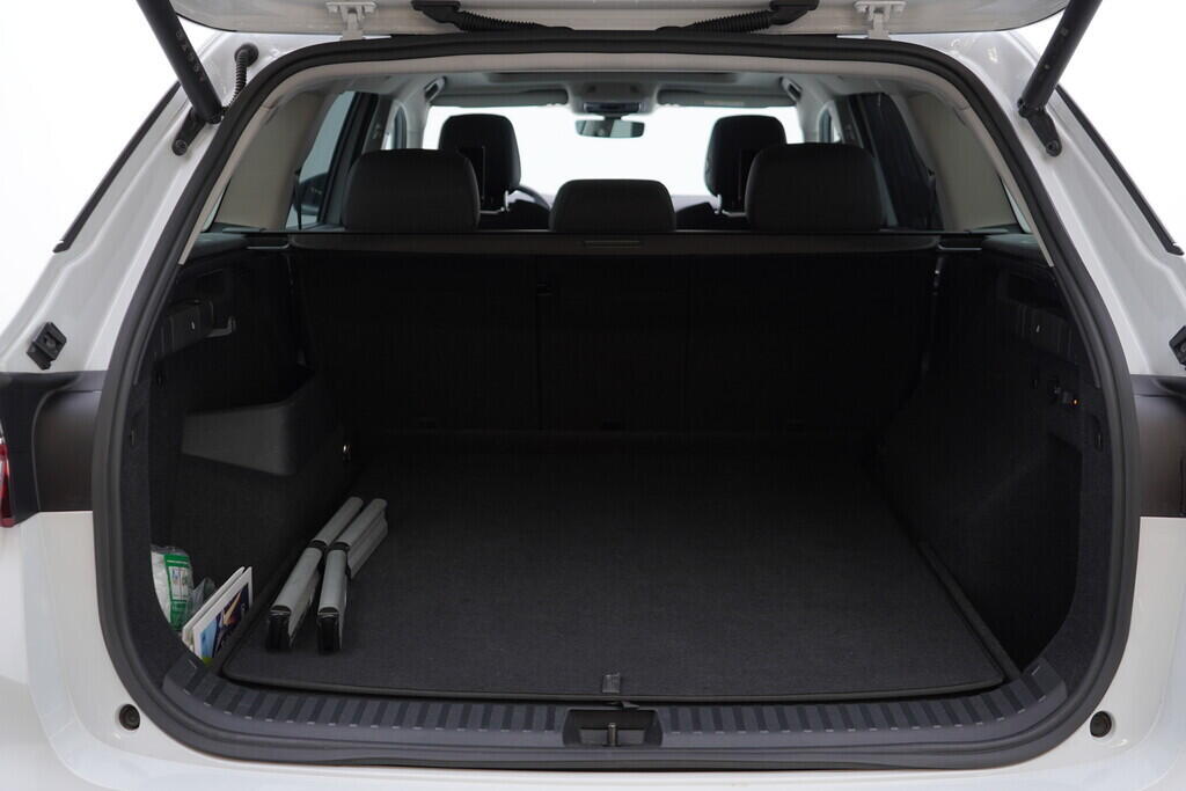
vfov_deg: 36.9
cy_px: 396
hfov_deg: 53.1
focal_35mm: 36
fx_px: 1186
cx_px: 593
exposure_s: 1/50
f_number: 3.2
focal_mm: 24
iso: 125
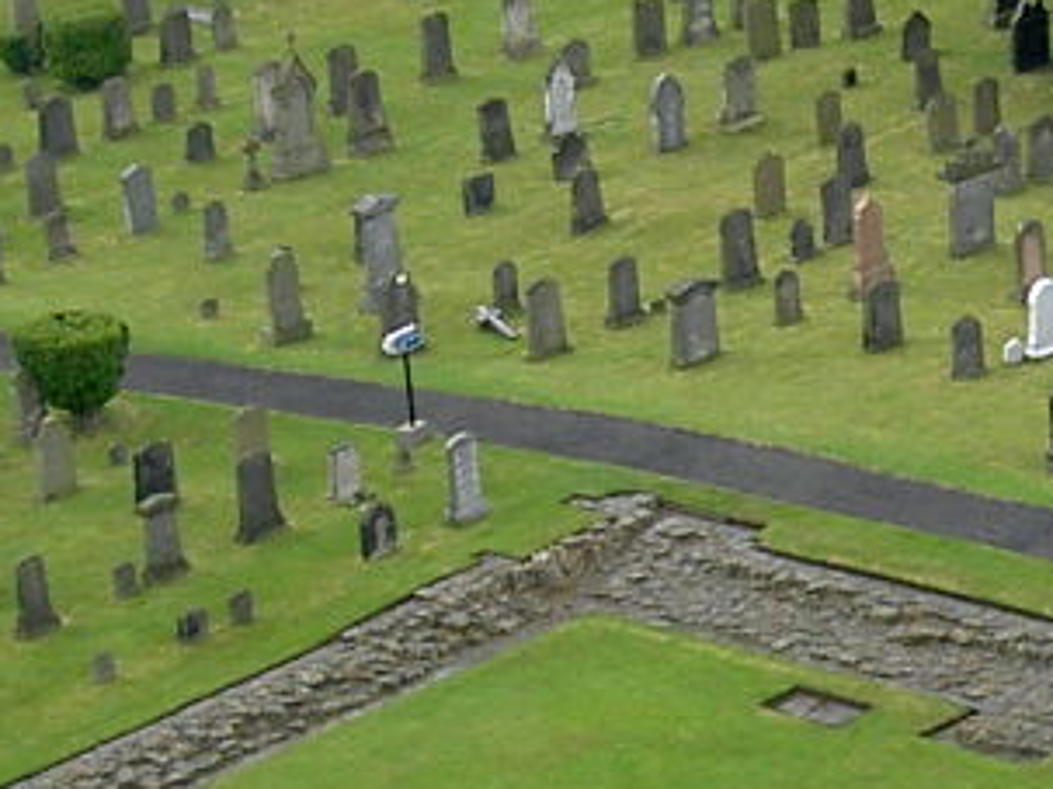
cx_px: 994
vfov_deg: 7.2
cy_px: 633
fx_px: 6264
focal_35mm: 206
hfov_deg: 9.6
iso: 100
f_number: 4.7
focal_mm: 8
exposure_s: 1/125
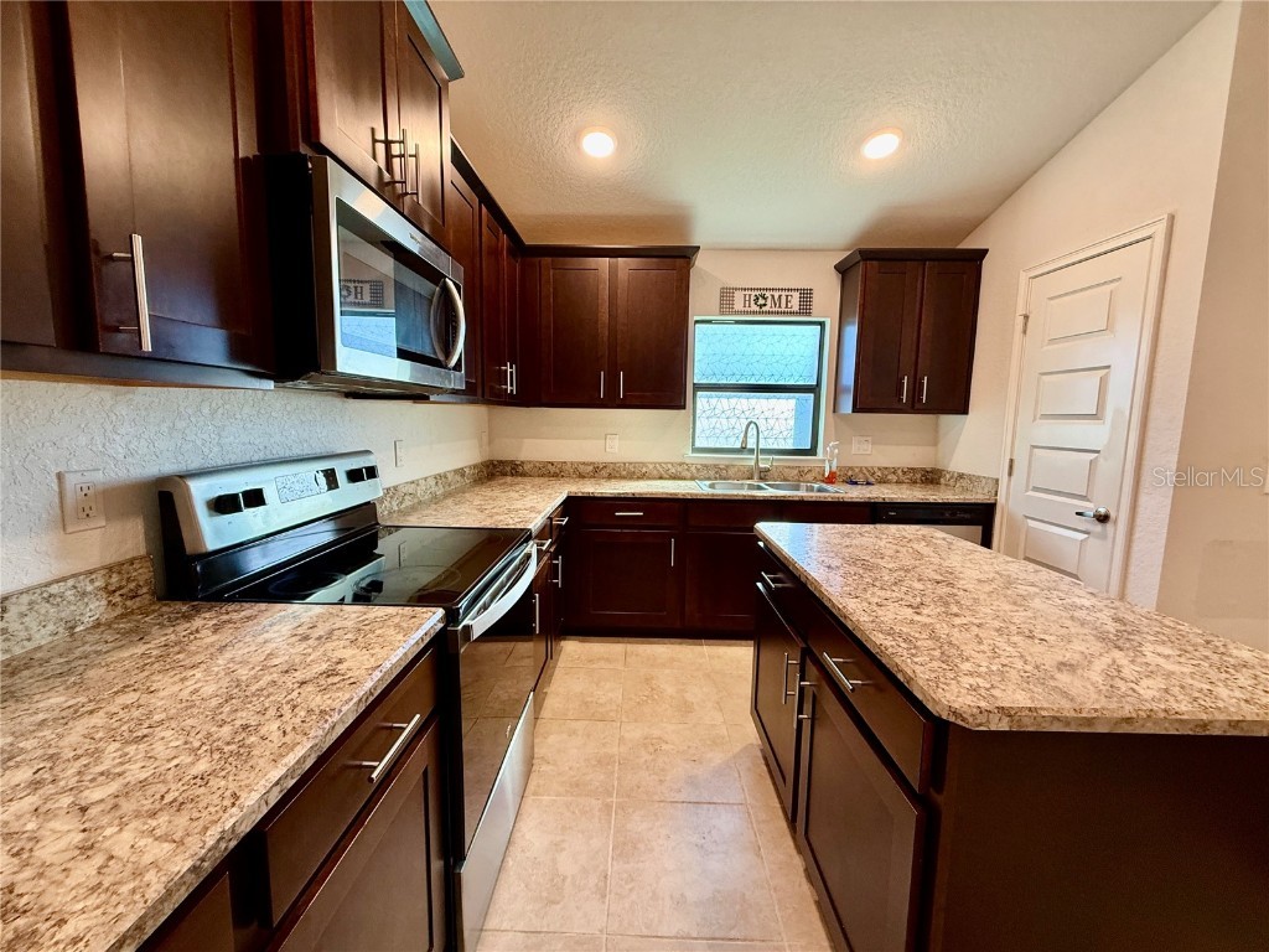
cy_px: 476
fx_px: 513
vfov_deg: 85.7
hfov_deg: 102.1
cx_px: 634
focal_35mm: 14
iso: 160
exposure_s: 1/60
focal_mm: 2.22
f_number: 2.2
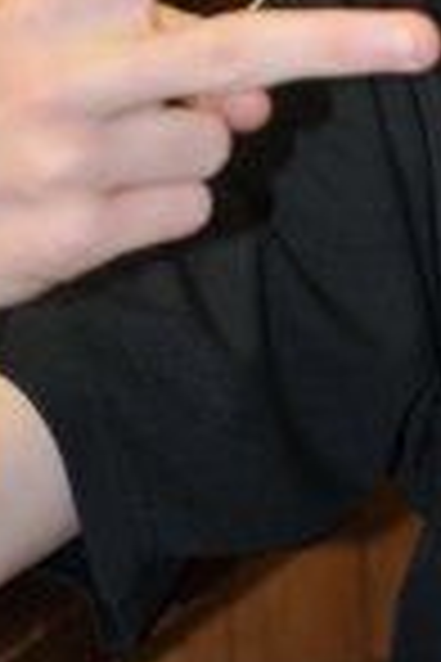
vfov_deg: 6.1
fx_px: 6193
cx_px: 623
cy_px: 41
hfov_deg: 4.1
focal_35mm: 337
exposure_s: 1/60
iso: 200
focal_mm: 55
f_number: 3.5
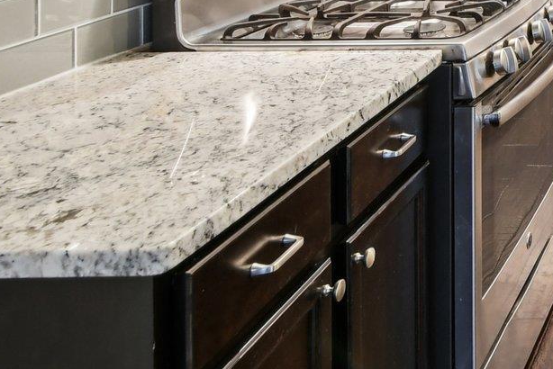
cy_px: -211
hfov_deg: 28.4
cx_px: 797
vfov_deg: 21.7
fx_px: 768
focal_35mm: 50
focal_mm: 10
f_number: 8
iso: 400
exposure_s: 1/5
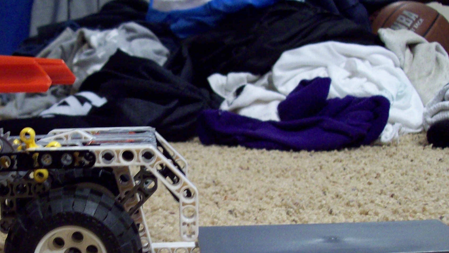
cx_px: 147
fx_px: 702
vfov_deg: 20.2
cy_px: 193
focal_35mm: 59
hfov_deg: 35.1
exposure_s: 1/8
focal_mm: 6
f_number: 2.7
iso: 200
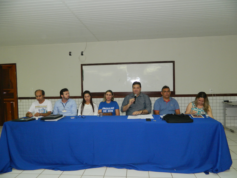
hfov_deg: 69.4
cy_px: 89
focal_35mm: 25
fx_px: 171
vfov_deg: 54.9
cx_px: 118
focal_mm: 4.5
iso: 200
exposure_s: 1/30
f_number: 3.1
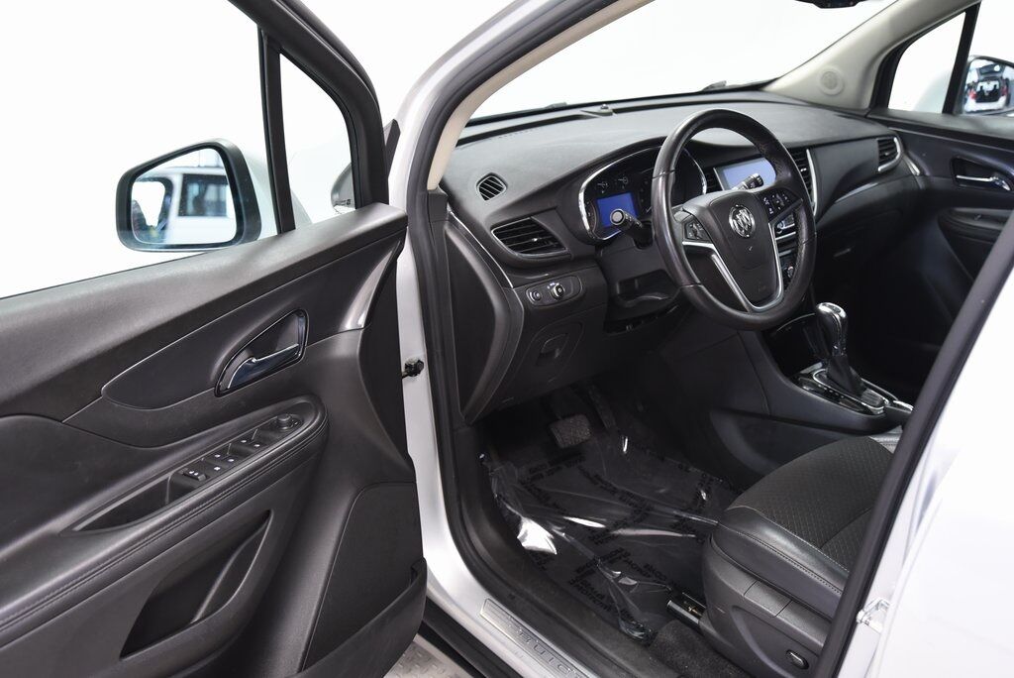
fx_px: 958
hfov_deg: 55.8
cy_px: 339
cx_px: 507
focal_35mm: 34
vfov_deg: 38.9
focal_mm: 34
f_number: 4.5
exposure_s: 1/20
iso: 1600
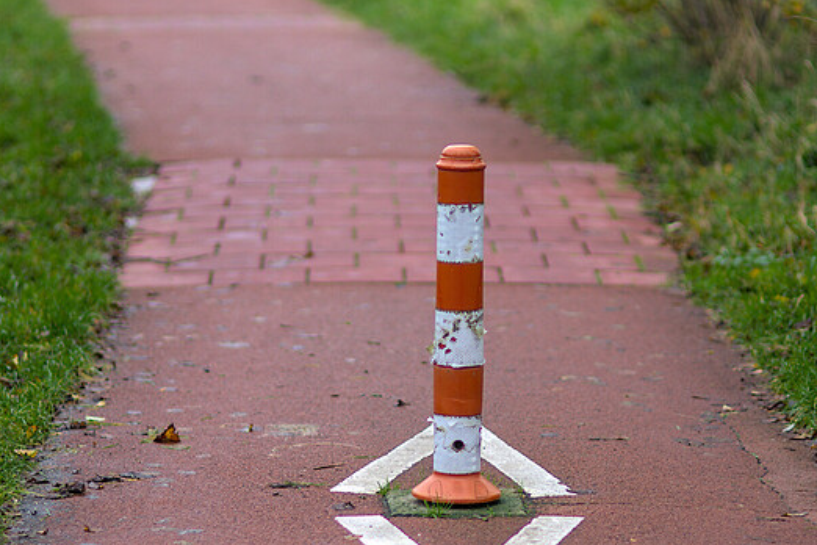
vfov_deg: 8.1
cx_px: 444
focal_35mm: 169
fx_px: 3827
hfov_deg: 12.2
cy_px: 309
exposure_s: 1/400
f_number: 1.4
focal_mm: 85
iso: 200
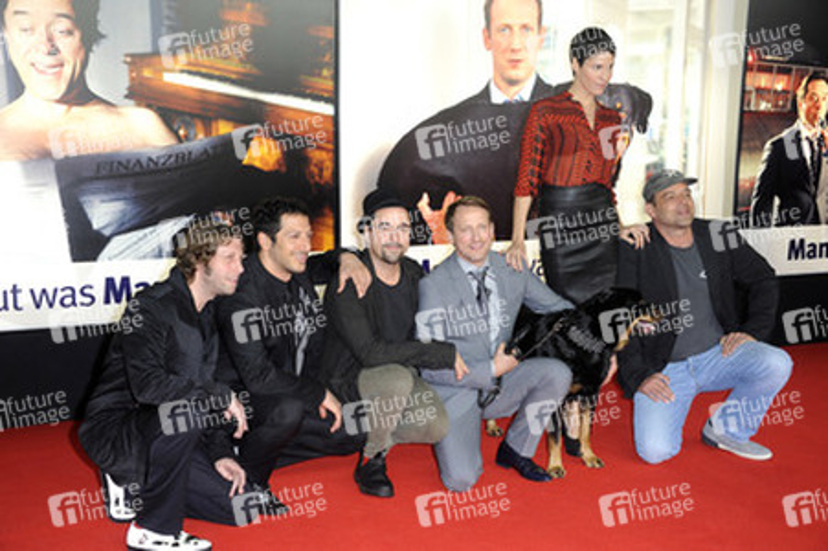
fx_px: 1264
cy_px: 276
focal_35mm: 55
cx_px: 414
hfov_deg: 36.3
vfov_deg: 24.6
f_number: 5.6
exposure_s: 1/160
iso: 800
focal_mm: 55
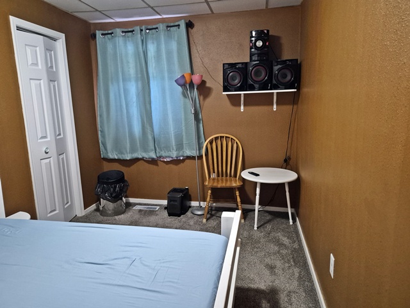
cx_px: 205
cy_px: 154
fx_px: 272
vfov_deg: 58.9
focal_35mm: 23
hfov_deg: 73.9
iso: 1600
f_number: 1.8
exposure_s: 1/120
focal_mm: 5.4
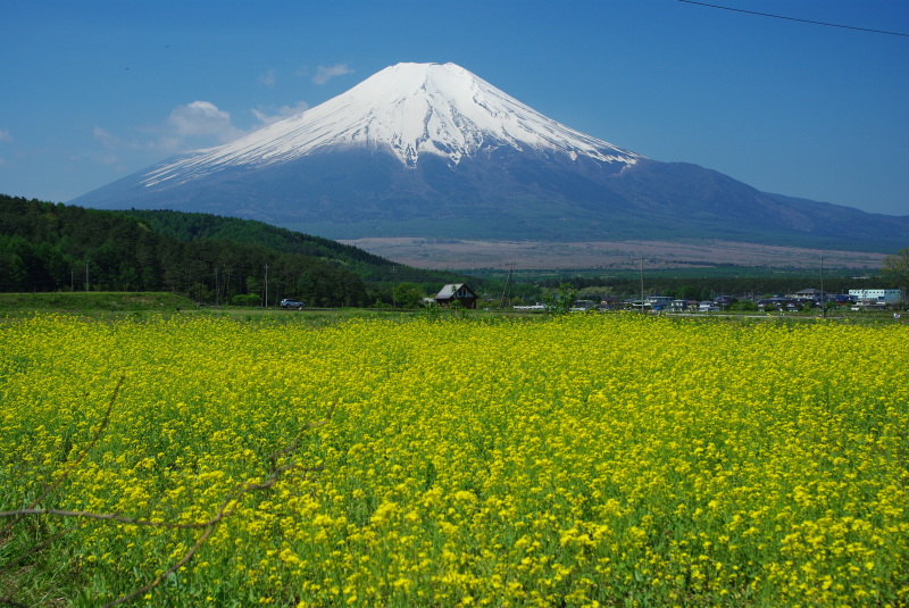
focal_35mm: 52
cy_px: 304
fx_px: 1314
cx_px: 454
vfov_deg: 26.0
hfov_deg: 38.2
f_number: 6.7
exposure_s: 1/180
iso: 100
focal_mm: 35
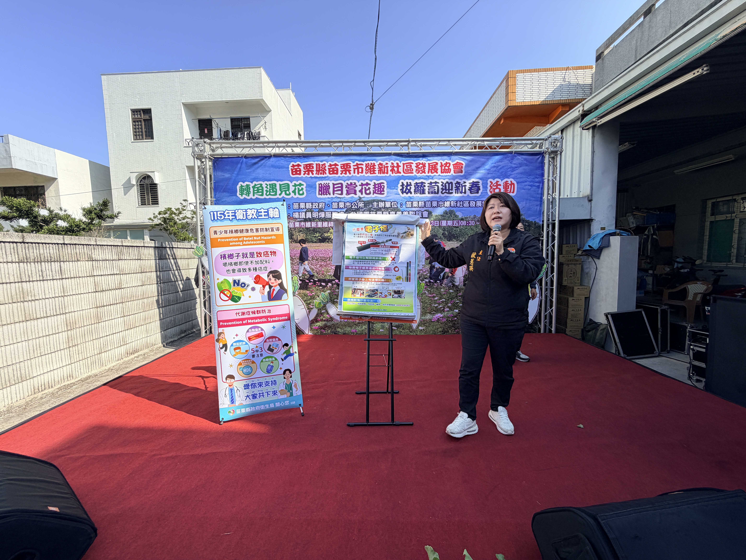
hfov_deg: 102.1
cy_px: 280
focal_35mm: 14
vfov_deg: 85.7
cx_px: 373
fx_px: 302
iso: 40
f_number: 2.2
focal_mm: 2.22
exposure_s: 1/770
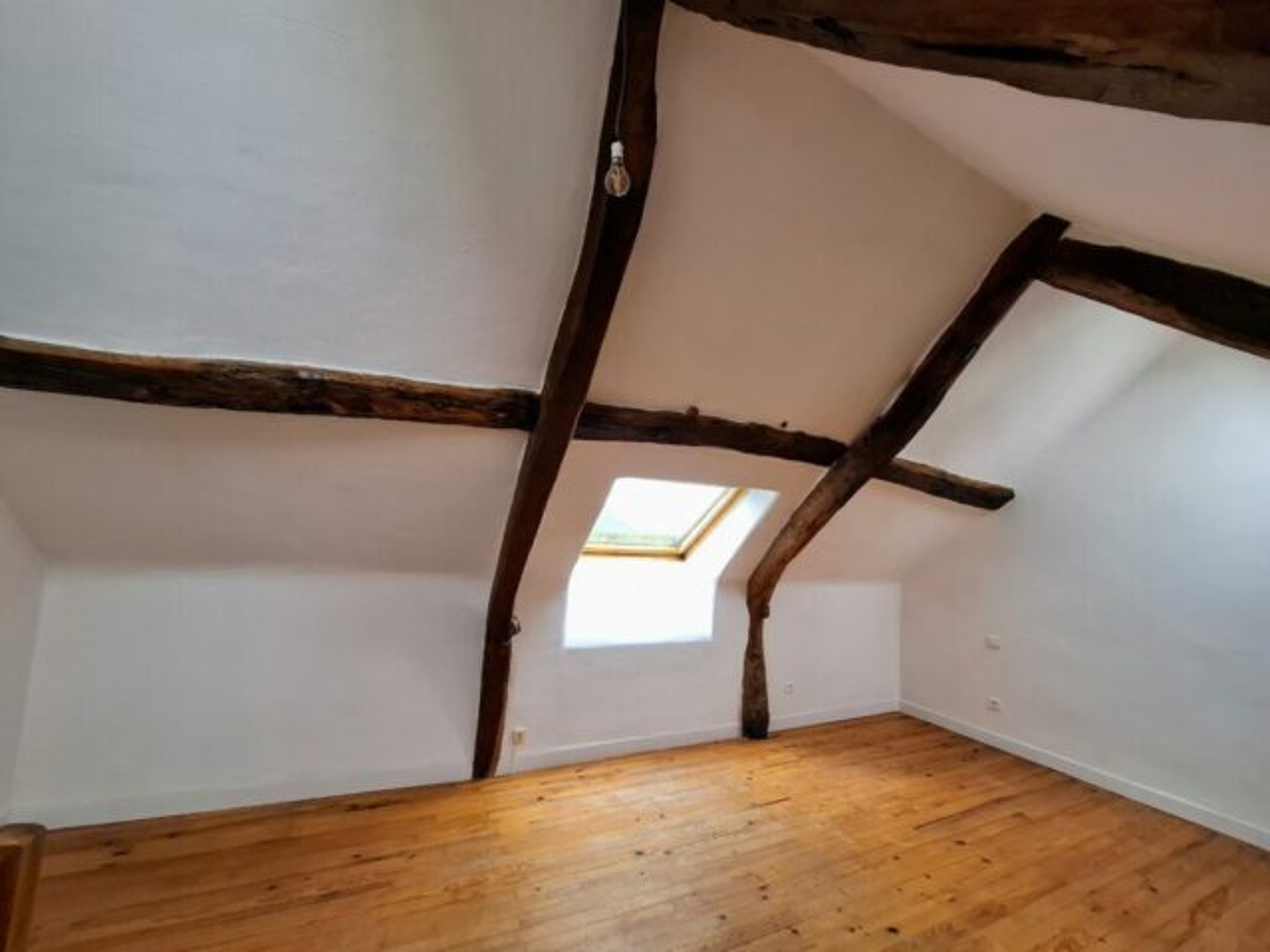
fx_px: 477
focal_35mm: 13
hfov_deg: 106.2
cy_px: 476
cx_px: 635
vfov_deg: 89.9
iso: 40
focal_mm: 1.74
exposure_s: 1/100
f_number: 2.2
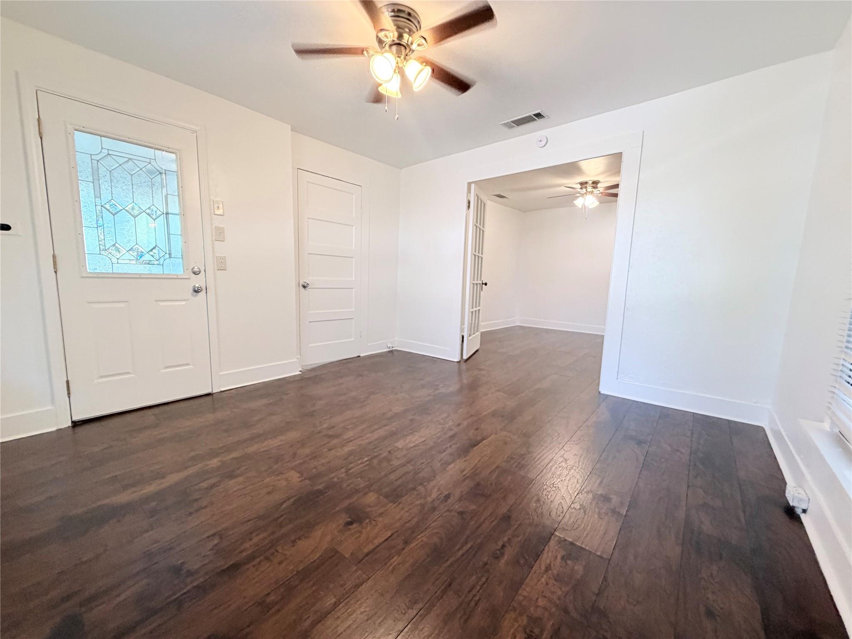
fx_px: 345
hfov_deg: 102.1
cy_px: 320
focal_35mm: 14
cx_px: 426
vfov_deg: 85.7
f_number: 2.2
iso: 250
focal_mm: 2.22
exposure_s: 1/60
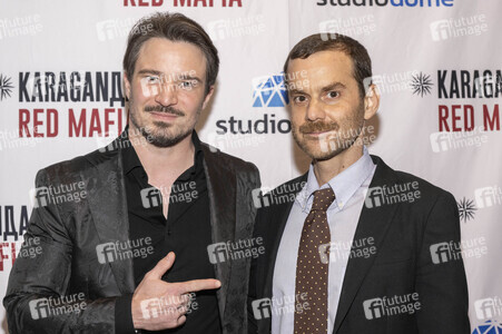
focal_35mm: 51
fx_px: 711
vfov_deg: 26.4
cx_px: 251
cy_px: 167
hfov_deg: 38.9
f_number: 5.6
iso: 800
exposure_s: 1/200
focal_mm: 51
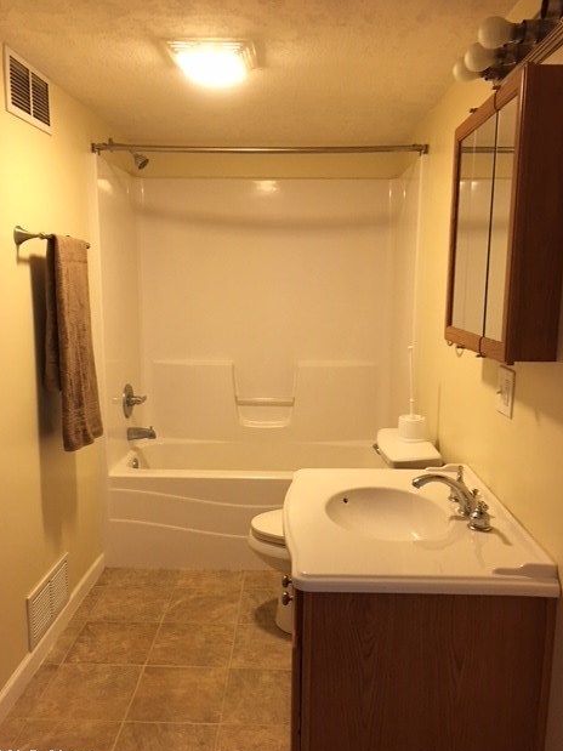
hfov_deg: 46.8
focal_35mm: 30
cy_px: 387
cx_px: 282
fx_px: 651
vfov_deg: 60.0
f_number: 2.2
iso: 50
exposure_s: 1/4
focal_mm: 4.15
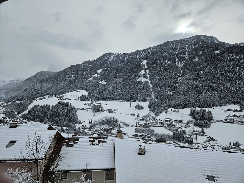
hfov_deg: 73.9
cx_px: 122
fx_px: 162
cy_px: 92
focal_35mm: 23
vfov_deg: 58.9
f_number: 1.8
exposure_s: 1/1799
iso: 25
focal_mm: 5.4
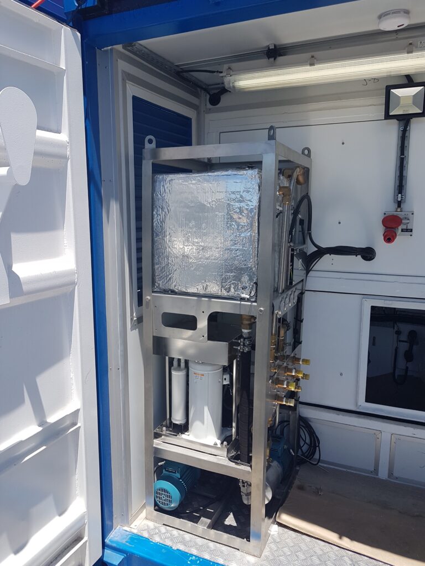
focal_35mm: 26
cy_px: 283
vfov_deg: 67.3
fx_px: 426
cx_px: 212
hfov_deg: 53.1
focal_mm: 4.2
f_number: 1.7
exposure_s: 1/1696
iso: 40
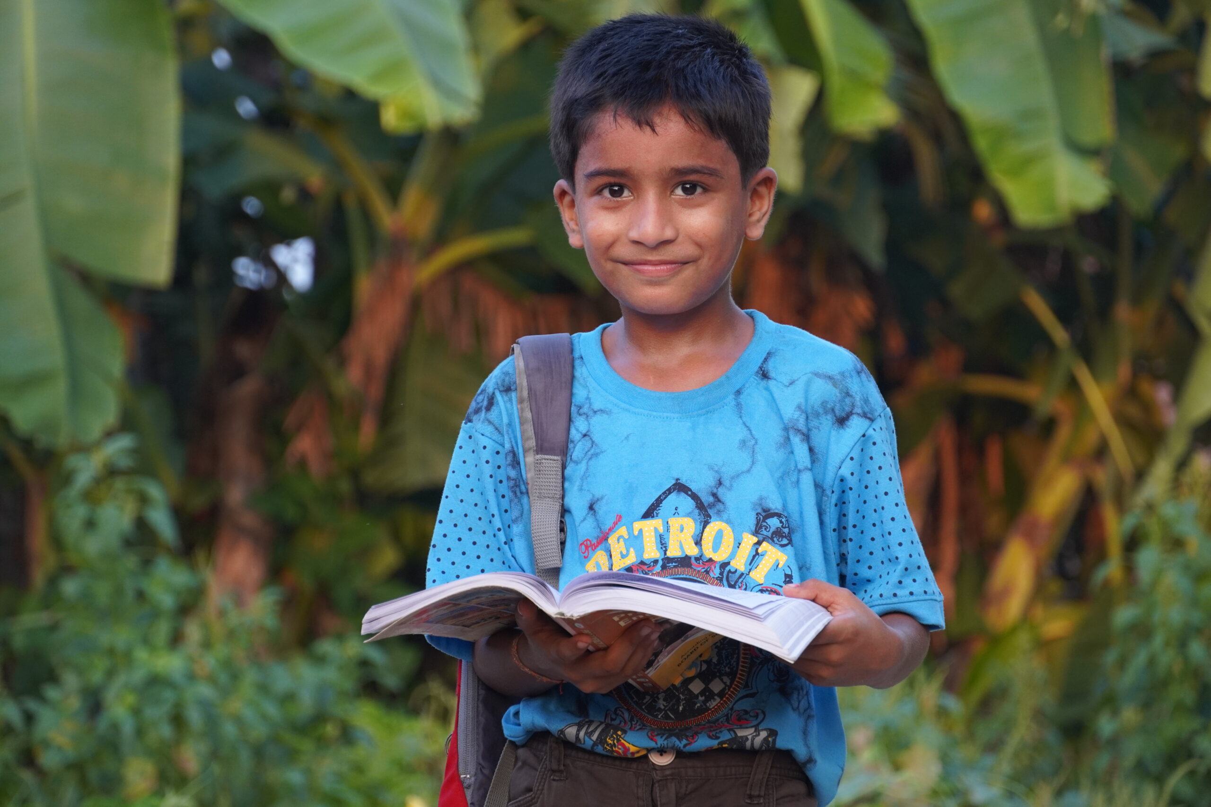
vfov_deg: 9.2
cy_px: 404
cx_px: 606
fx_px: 4995
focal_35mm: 148
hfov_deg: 13.8
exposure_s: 1/160
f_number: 5.6
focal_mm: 99
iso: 800
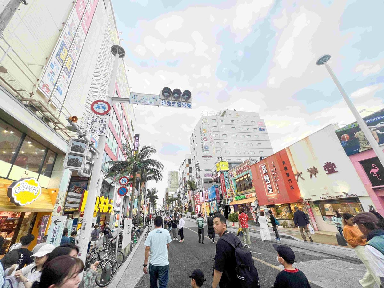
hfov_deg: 106.2
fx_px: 144
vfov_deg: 89.9
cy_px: 144
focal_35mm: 13
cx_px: 192
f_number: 1.8
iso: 32
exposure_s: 1/99
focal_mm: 1.57
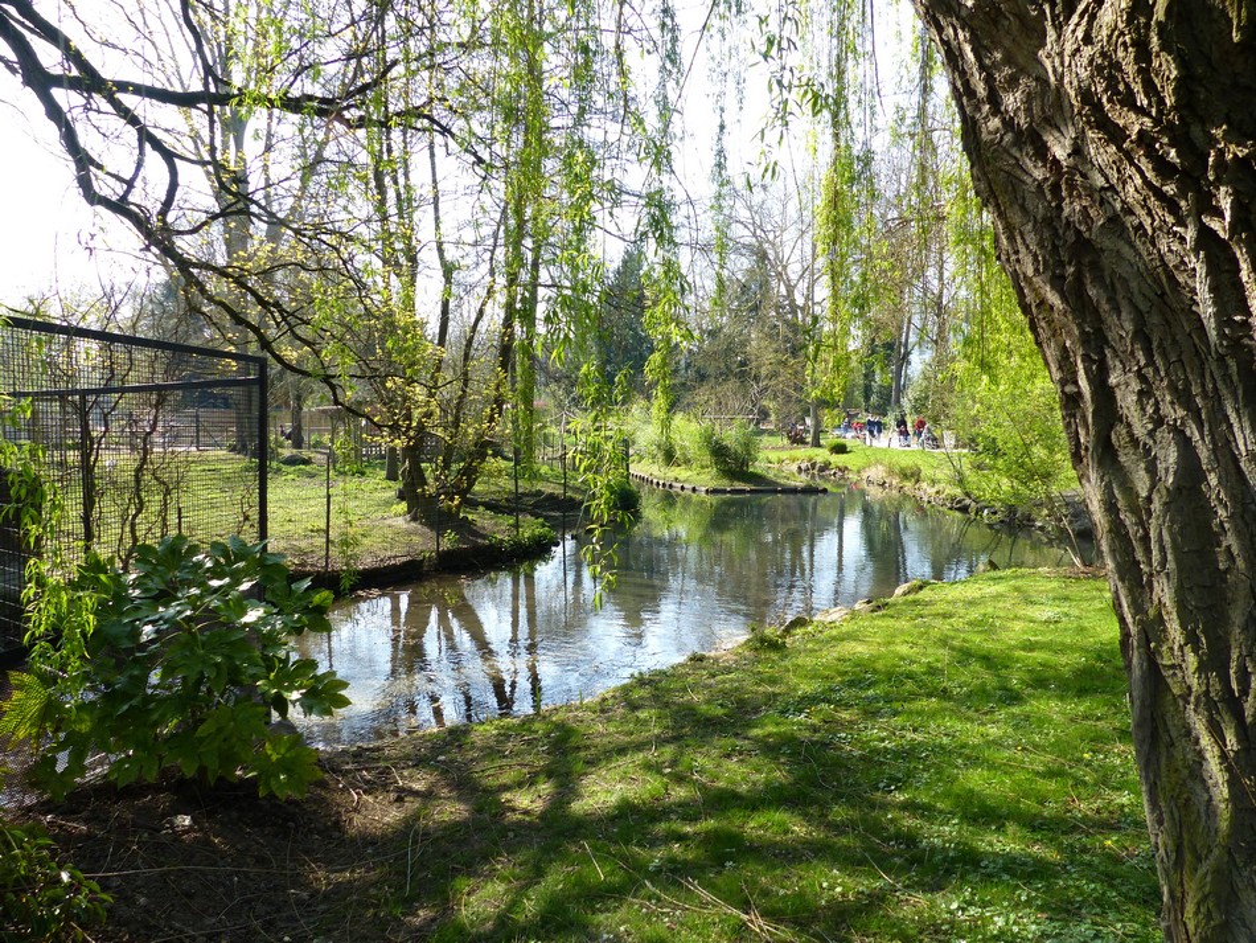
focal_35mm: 25
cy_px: 472
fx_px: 907
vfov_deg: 54.9
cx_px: 628
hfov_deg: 69.4
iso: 100
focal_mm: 4.5
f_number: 4
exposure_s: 1/250
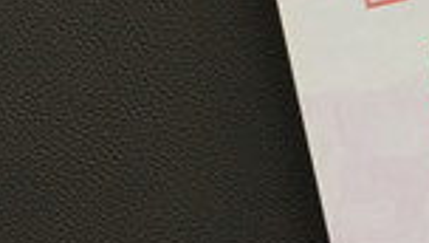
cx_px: 855
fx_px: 1868
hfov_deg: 11.7
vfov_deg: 7.2
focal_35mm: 164
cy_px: -192
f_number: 2.2
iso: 50
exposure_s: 1/100
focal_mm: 4.15
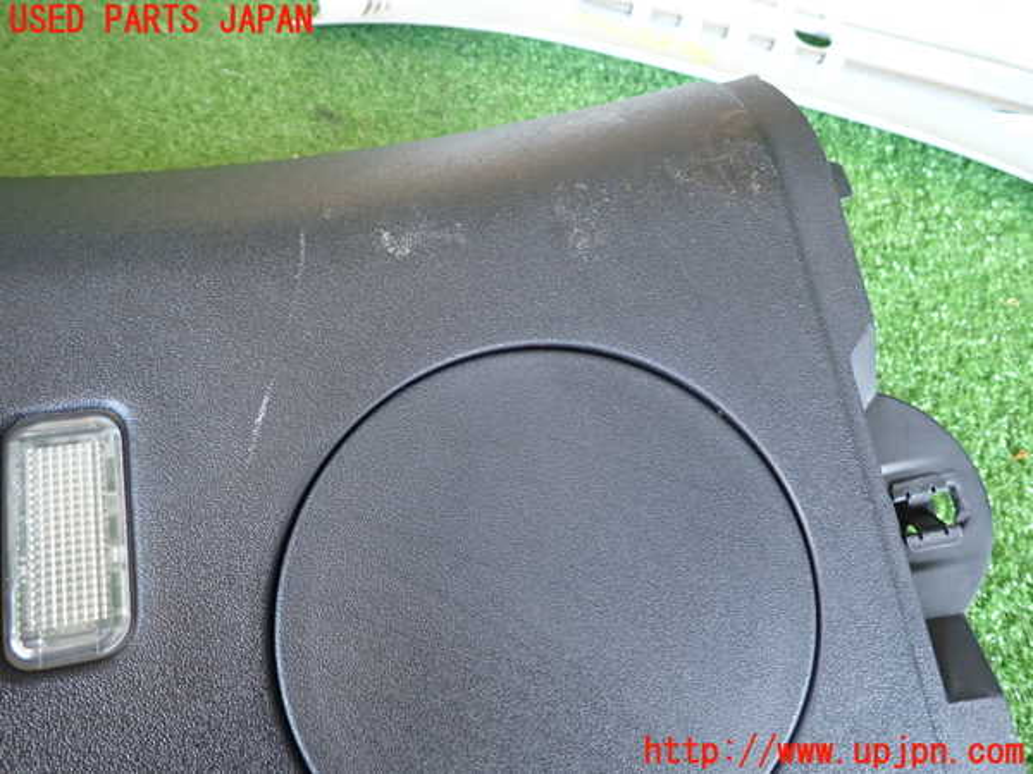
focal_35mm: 25
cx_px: 516
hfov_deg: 69.4
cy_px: 387
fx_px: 746
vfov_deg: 54.9
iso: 200
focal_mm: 4.5
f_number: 2
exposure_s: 1/30
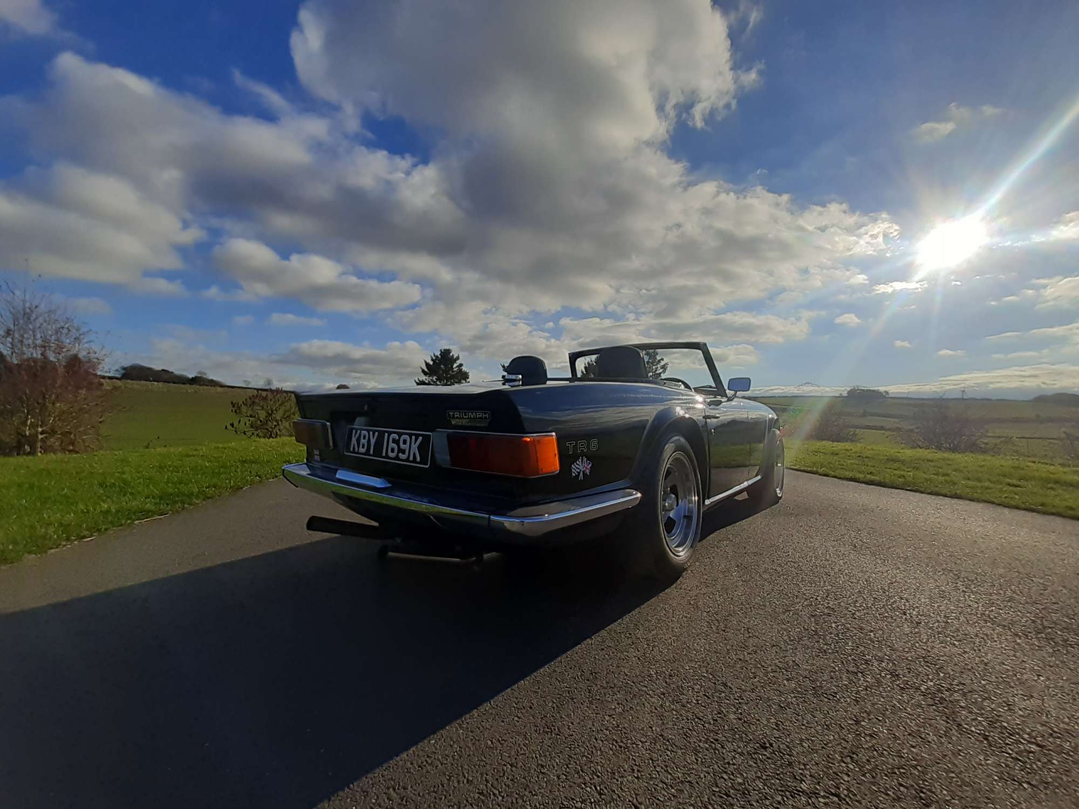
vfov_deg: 89.9
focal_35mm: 13
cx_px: 540
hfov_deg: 106.2
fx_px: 405
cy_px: 404
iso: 40
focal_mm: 1.13
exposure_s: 1/3195
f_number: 2.2
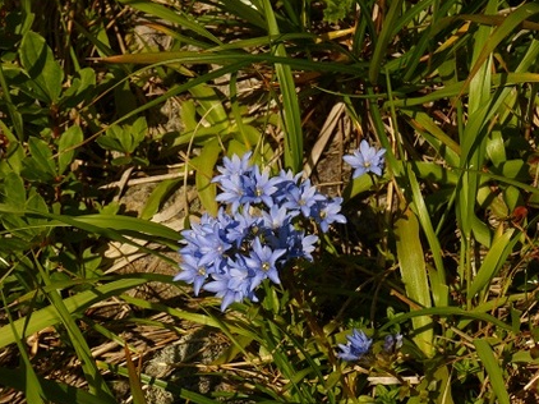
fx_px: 1774
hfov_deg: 17.3
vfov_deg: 13.0
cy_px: 204
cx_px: 281
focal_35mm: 114
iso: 100
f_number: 5.4
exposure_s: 1/800
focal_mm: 19.1
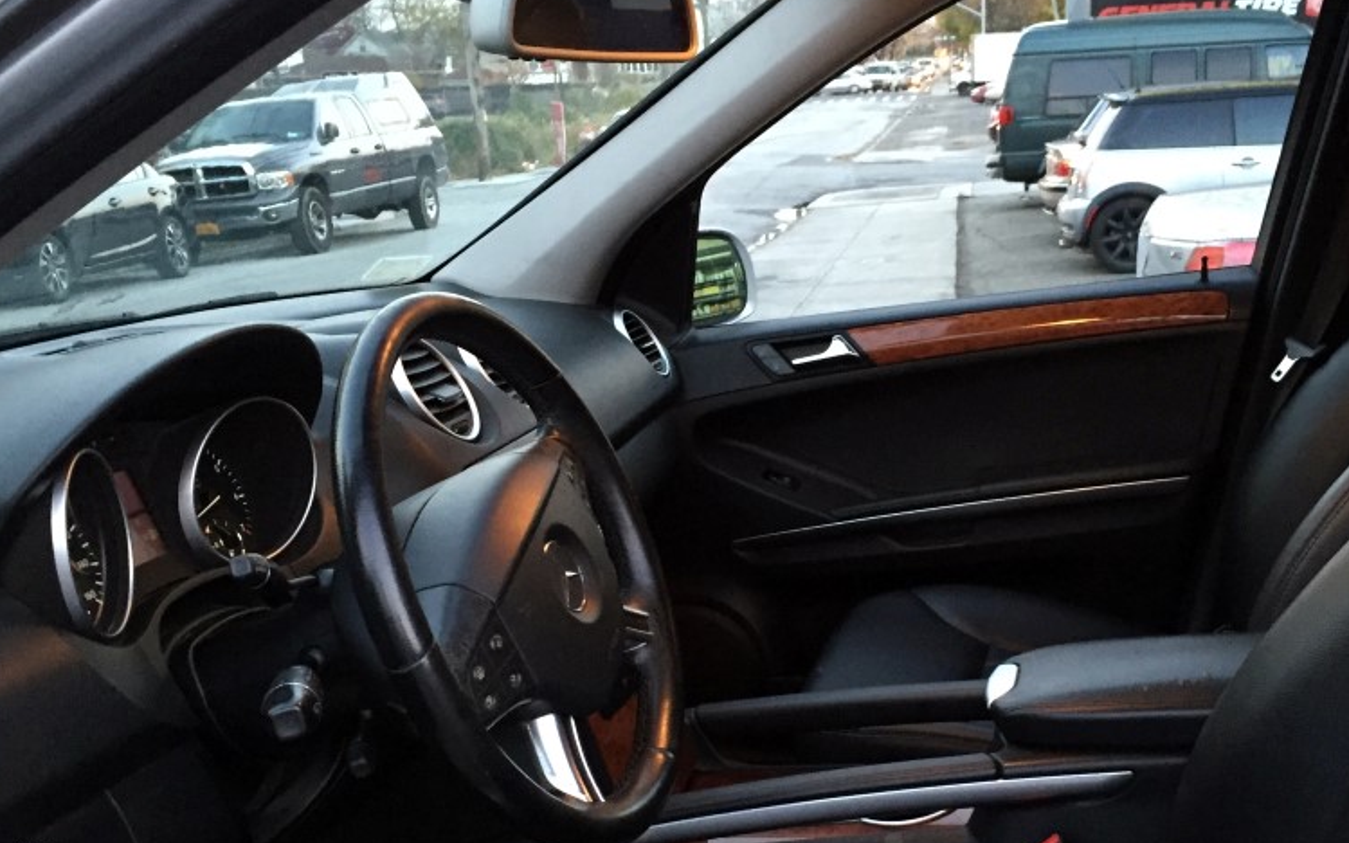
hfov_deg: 47.1
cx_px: 762
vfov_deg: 30.3
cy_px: 564
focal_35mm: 42
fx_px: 1544
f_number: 2.2
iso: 250
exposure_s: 1/24
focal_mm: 4.15
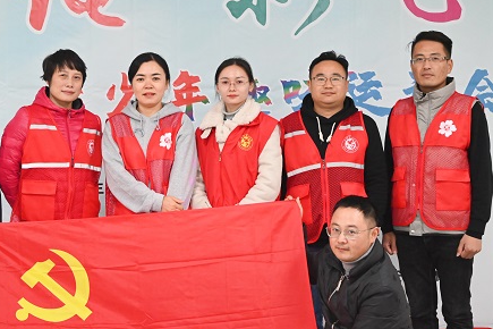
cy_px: 146
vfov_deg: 19.7
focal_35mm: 69
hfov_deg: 29.1
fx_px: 945
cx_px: 185
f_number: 6.3
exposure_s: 1/50
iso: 7200
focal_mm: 50
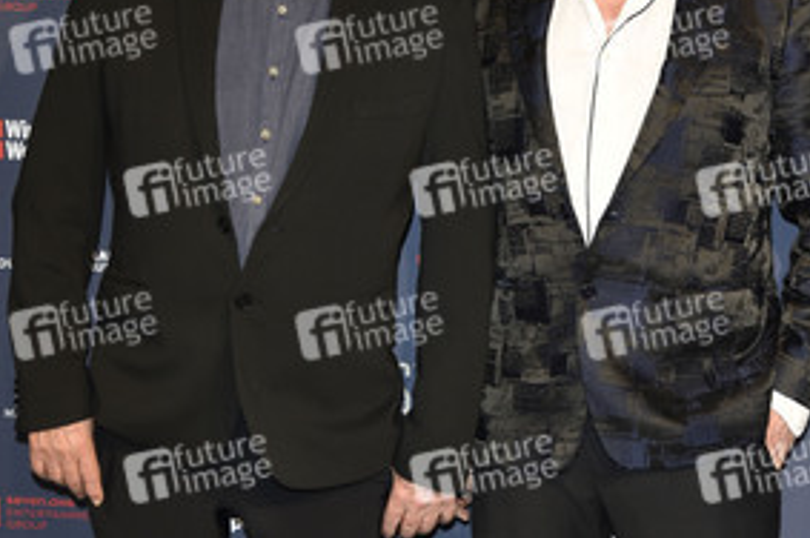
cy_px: 112
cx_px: 408
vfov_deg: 16.3
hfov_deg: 24.5
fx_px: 1865
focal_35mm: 83
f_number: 7.1
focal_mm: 52
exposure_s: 1/250
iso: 1250
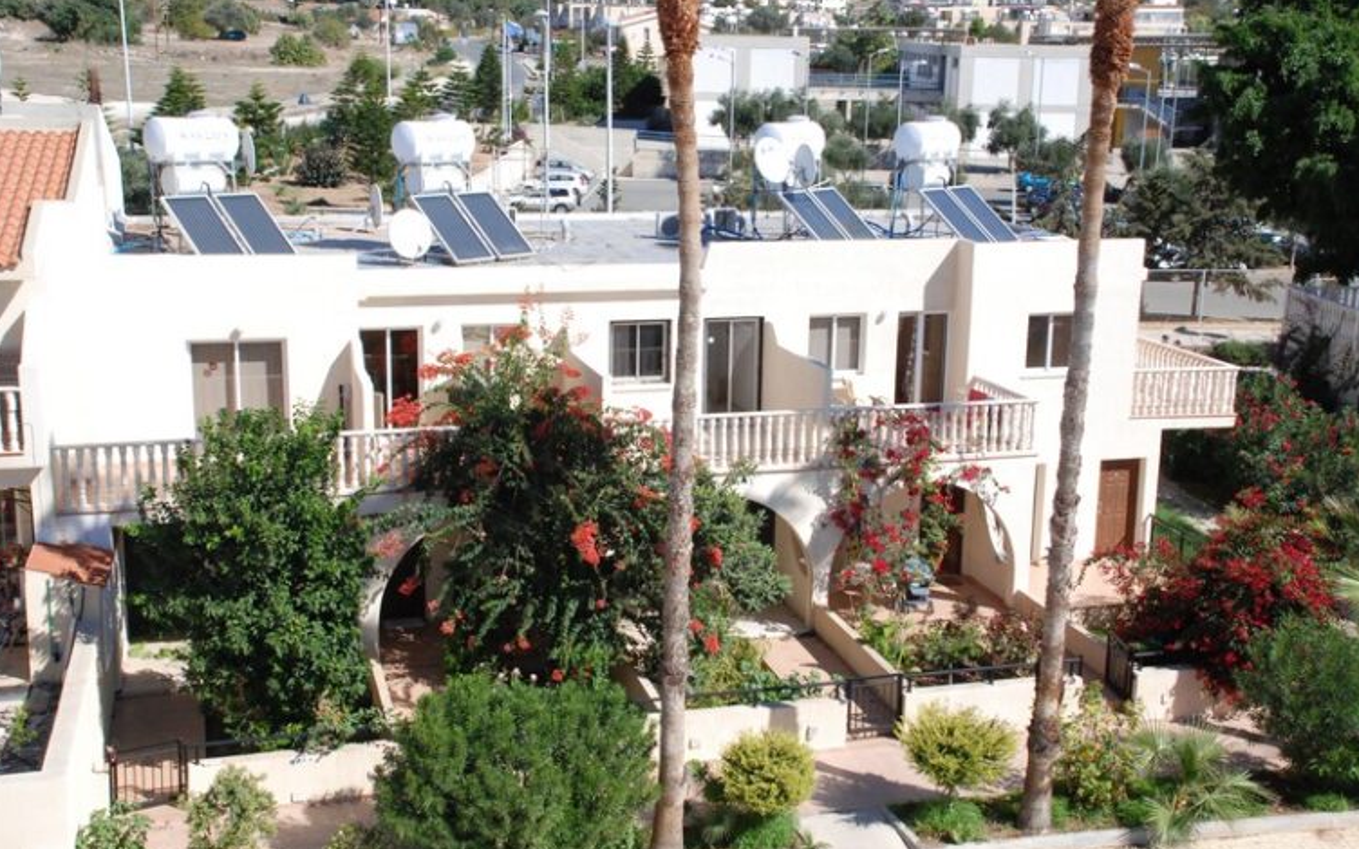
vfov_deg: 26.6
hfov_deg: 41.4
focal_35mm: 49
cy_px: 430
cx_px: 683
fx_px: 1797
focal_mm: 31
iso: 1000
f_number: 14
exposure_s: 1/800
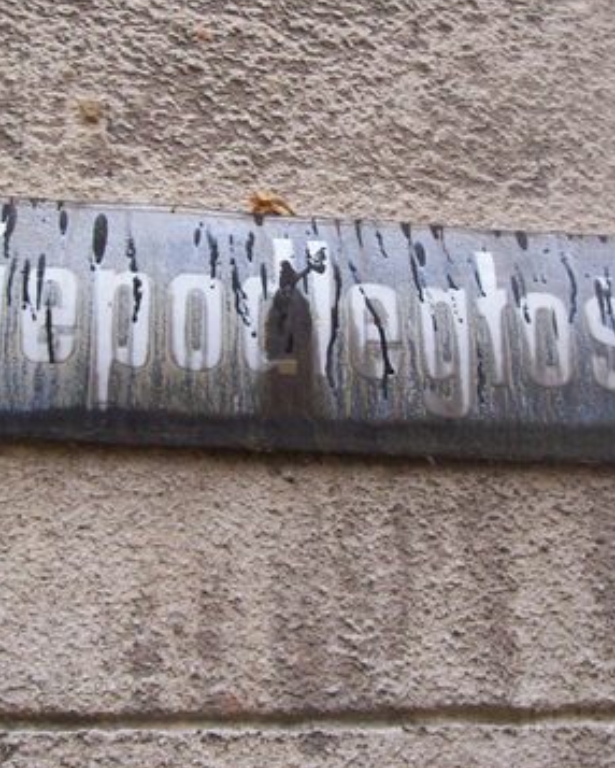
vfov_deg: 29.9
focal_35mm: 63
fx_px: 1432
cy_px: 282
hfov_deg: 24.2
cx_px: 305
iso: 200
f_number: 2.7
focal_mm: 6
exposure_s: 1/64
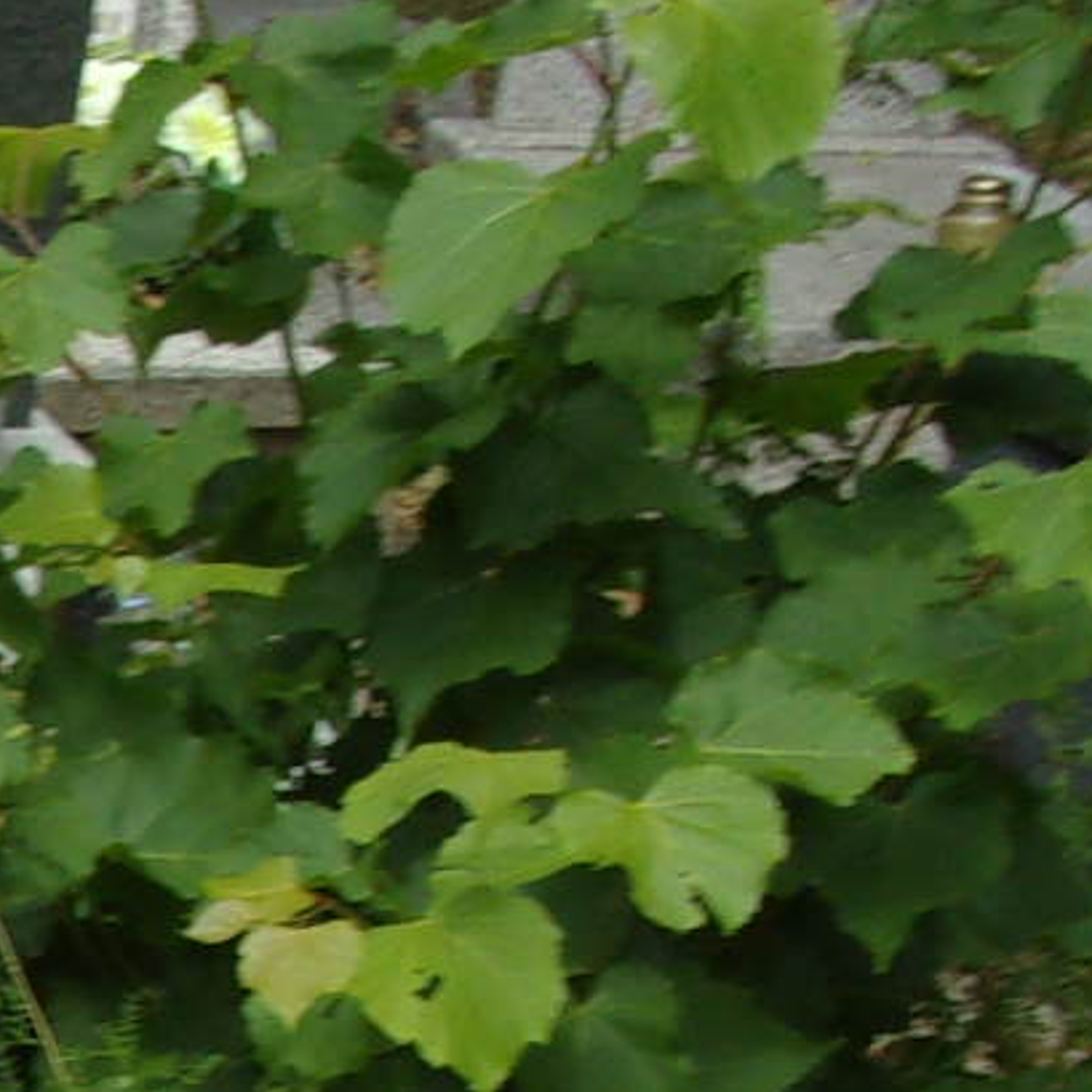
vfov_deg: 13.2
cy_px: 1725
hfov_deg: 12.4
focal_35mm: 124
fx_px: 4426
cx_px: -1095
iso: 80
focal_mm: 5.1
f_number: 10.8
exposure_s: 1/42
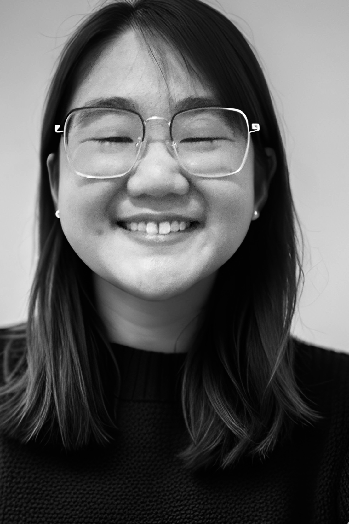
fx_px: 596
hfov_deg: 32.6
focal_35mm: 41
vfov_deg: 47.4
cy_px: 265
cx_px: 160
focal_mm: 2.87
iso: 250
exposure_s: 1/25
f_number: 2.2
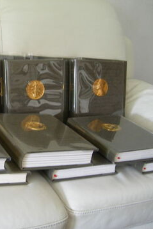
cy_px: 114
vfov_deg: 37.5
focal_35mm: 53
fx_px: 338
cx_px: 3
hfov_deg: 24.5
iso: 72
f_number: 2.8
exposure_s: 1/3.7
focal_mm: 7.8
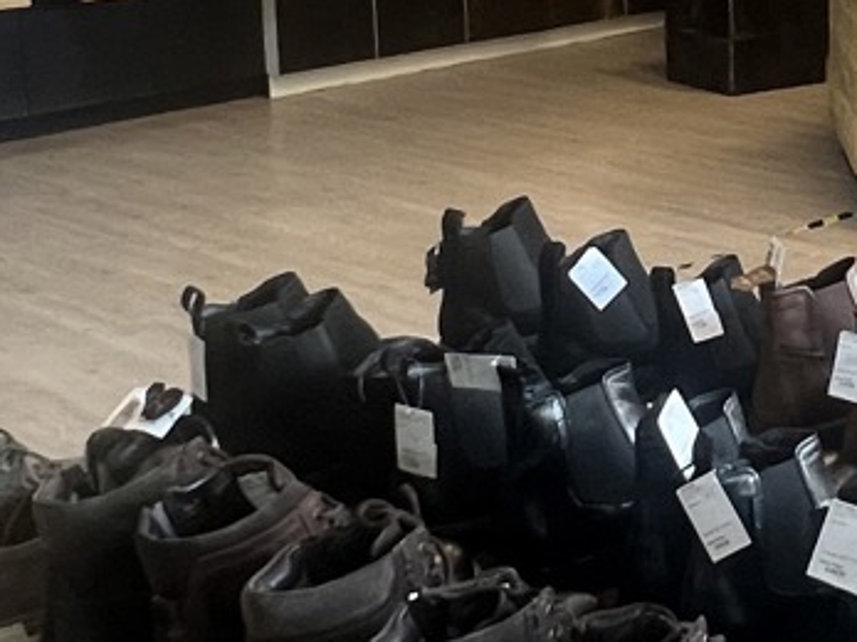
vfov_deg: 20.1
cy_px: 74
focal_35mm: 72
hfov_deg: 25.9
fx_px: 1782
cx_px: 820
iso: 250
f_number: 1.8
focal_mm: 1.57
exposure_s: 1/50
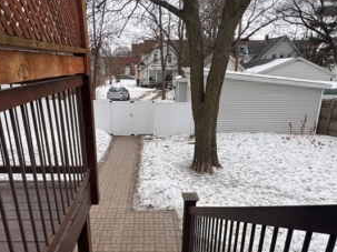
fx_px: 263
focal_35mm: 27
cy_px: 157
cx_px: 148
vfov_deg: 50.8
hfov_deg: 65.1
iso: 64
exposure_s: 1/99
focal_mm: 2.22
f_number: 2.2
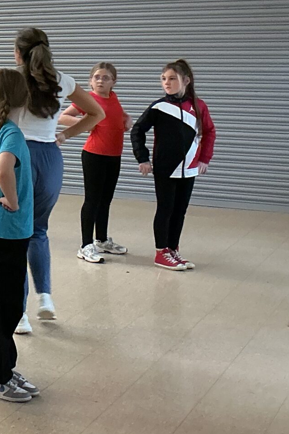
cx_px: -250
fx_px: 975
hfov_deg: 14.6
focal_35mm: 81
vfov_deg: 24.7
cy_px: 105
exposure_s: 1/50
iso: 100
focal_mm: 3
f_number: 1.8
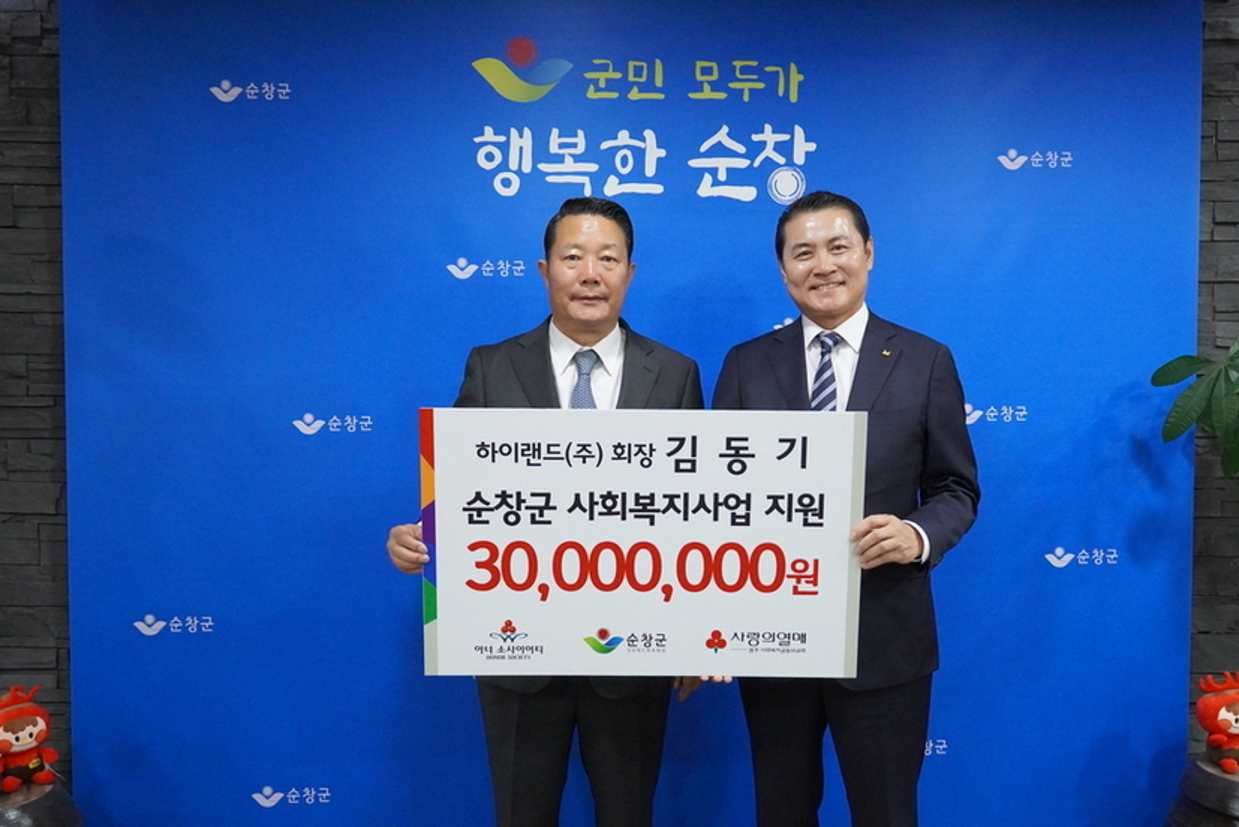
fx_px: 1293
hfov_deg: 51.2
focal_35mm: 38
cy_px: 444
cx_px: 622
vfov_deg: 35.5
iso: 5000
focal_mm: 23
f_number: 4
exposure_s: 1/160
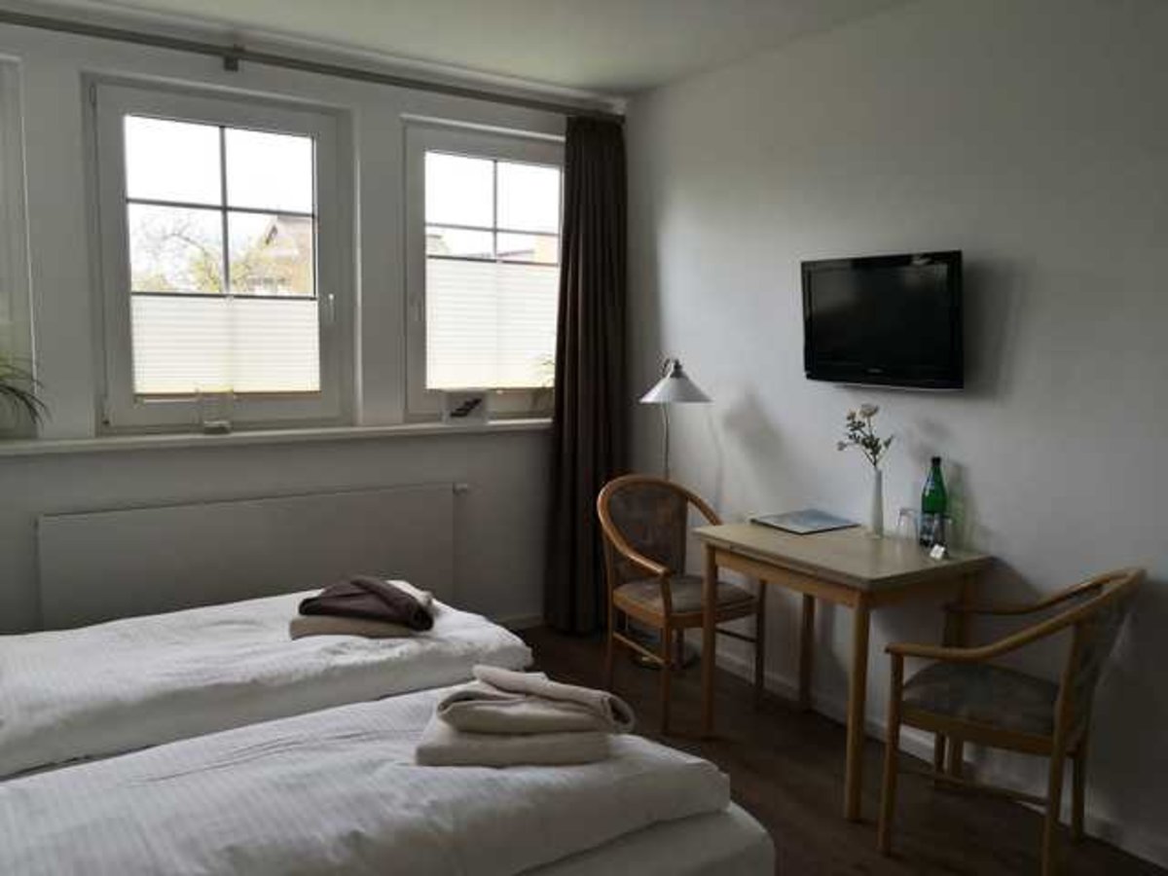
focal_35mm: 27
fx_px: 911
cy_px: 438
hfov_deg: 65.3
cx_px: 584
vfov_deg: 51.4
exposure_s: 1/274
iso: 50
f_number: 1.6
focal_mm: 3.95
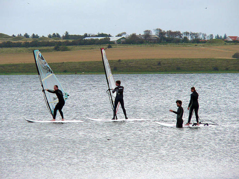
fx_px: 2983
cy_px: 90
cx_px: 120
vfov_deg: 3.4
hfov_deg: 4.6
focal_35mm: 432
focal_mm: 72
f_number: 4
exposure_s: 1/640
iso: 80
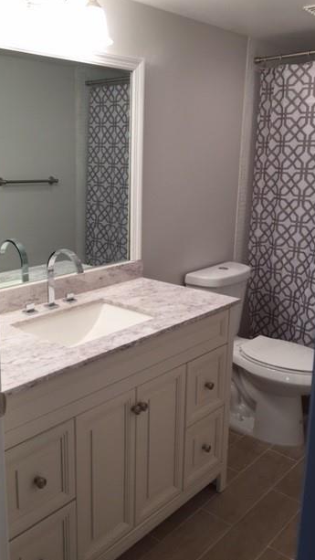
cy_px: 274
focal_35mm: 33
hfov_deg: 35.3
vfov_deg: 59.5
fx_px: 490
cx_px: 107
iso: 40
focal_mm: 4.15
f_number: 2.2
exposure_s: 1/60
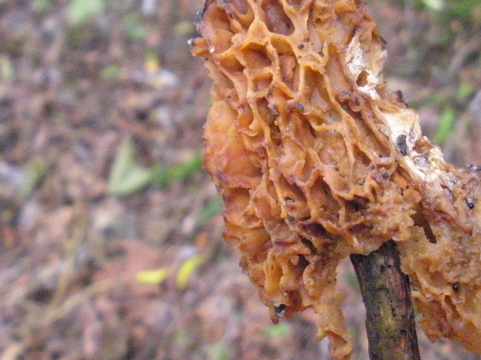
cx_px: 312
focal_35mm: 49
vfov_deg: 29.6
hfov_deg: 38.6
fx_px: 681
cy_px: 146
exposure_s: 1/109
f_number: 3.5
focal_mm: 6.3
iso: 1600
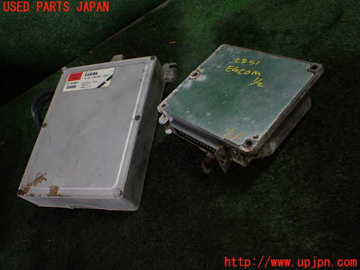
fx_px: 312
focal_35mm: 30
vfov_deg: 46.8
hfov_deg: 60.0
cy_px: 135
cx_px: 180
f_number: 2.3
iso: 200
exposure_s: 1/125
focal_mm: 5.4
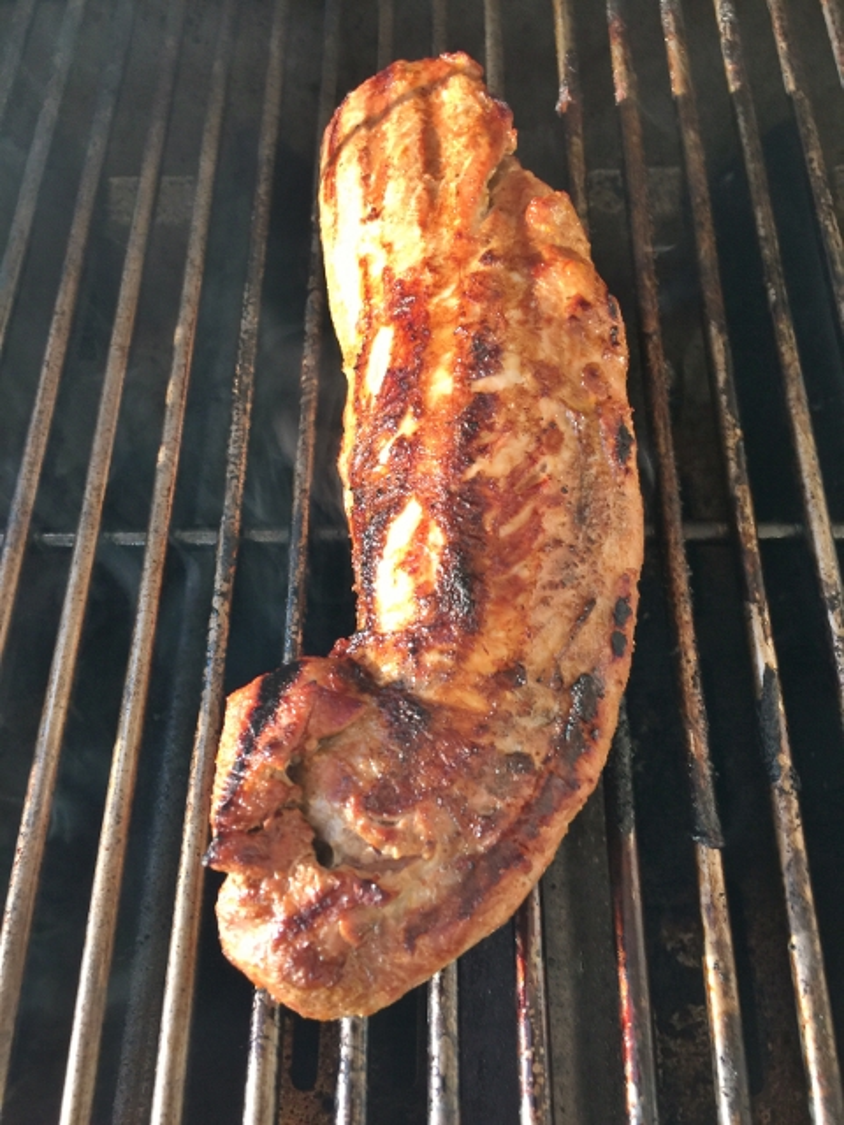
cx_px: 422
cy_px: 562
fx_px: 943
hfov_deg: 48.2
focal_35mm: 29
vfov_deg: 61.7
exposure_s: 1/15
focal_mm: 4.15
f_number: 2.2
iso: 32
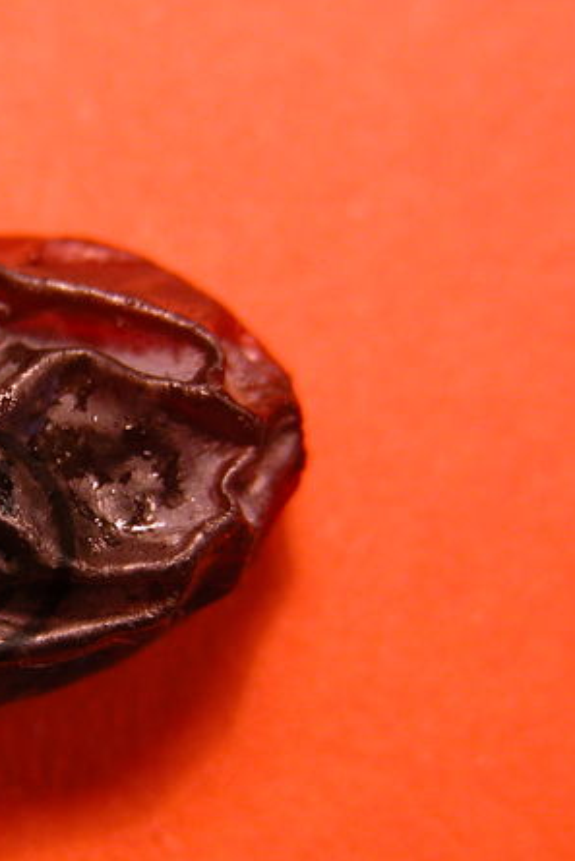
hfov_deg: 6.8
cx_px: -56
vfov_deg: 10.3
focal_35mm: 200
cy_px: 546
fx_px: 4788
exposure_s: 1/98.8
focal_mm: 27.3
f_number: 3.7
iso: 100
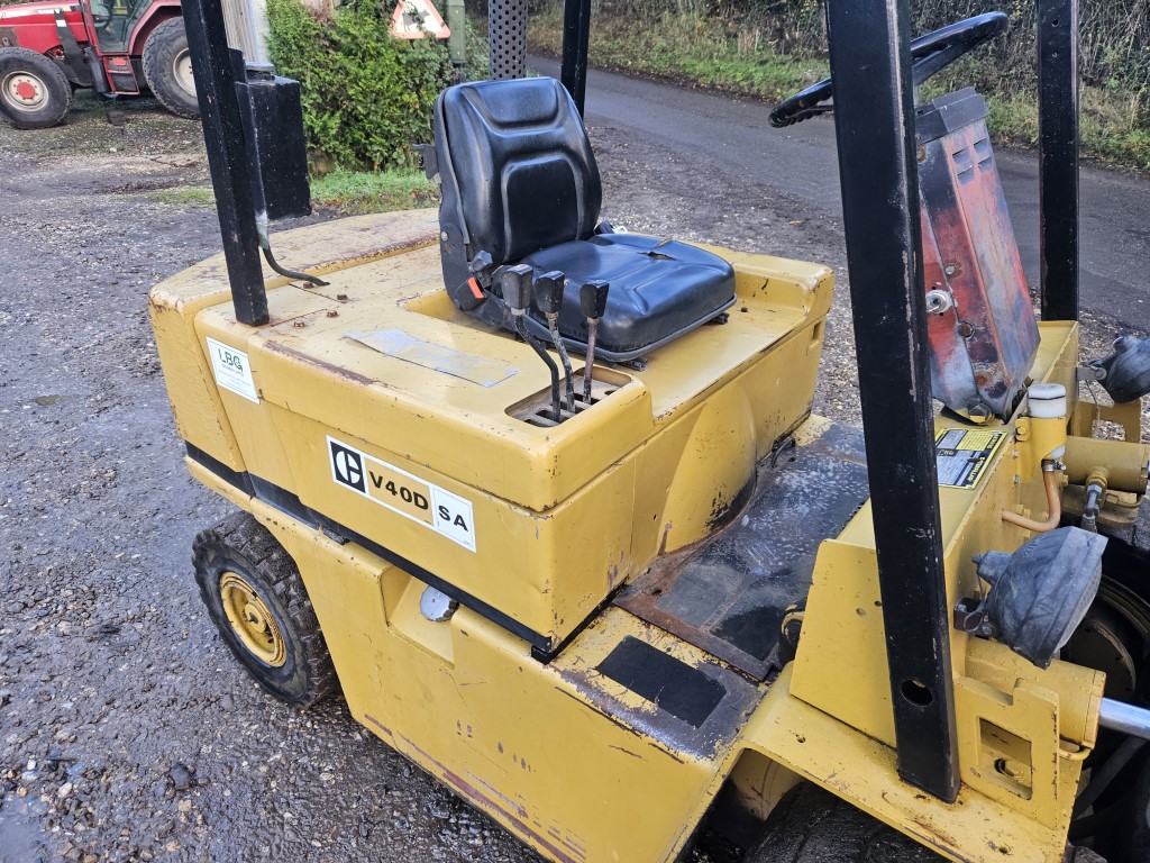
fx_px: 764
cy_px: 432
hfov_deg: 73.9
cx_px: 575
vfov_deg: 58.9
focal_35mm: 23
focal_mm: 5.4
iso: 200
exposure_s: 1/359
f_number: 1.8
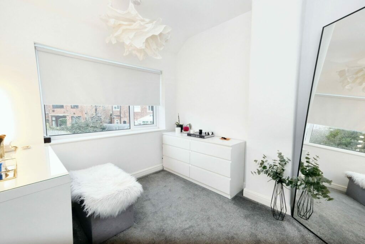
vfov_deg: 77.3
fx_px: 152
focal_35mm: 15
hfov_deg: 100.4
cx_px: 182
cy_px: 122
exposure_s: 1/420
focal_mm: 10
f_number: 5.6
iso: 4000
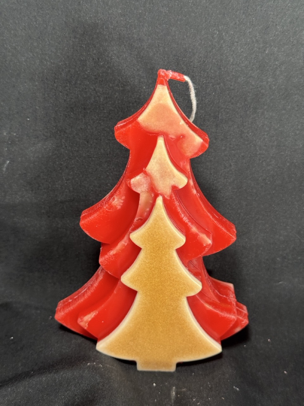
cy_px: 203
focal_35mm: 48
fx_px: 562
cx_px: 152
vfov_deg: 39.7
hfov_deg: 30.3
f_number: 1.78
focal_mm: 6.76
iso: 200
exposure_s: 1/59
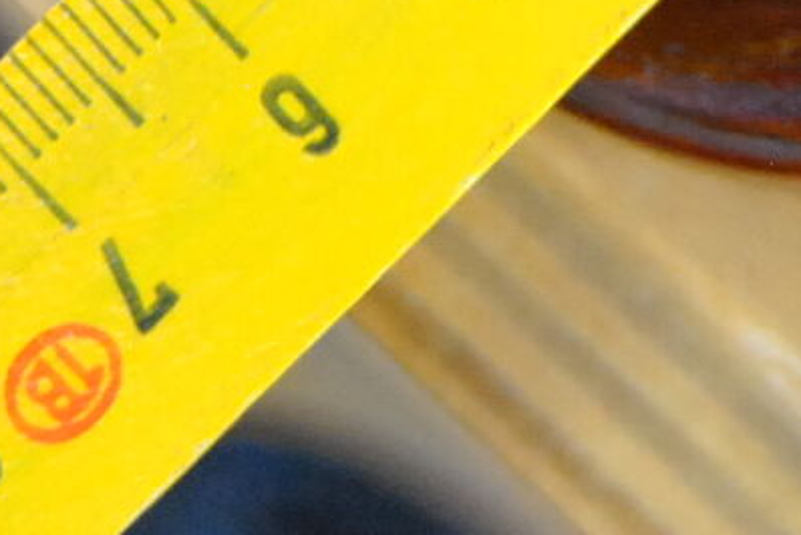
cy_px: -575
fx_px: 5042
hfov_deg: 8.9
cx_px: 1055
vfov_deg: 5.9
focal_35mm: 226
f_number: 4.2
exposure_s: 1/30
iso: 1600
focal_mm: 31
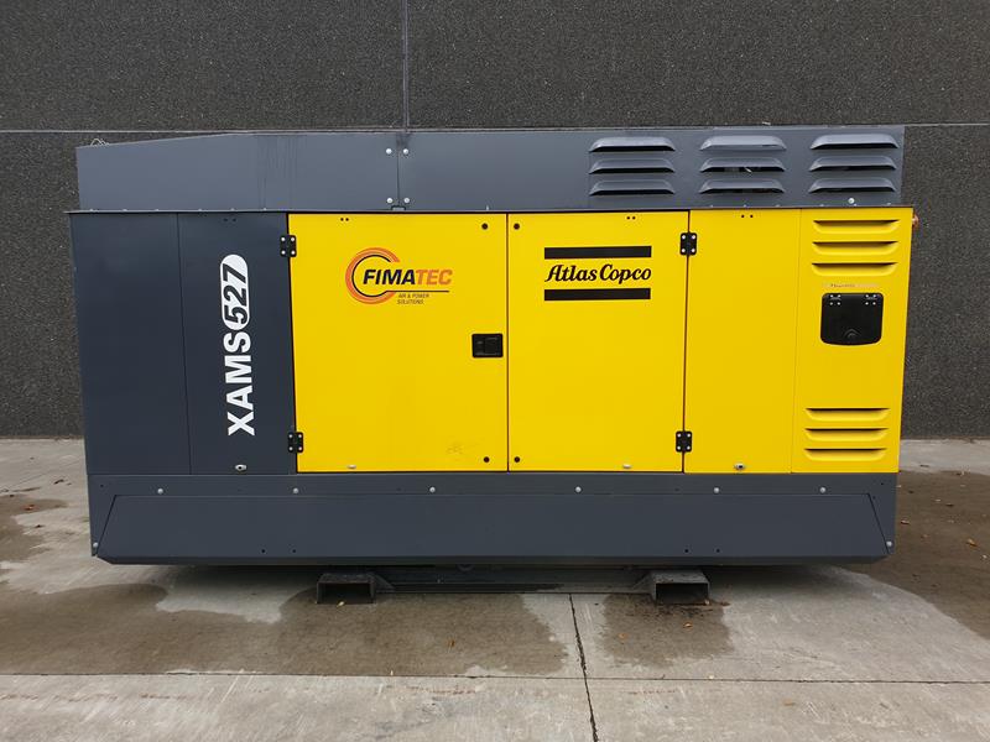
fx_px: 744
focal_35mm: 26
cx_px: 495
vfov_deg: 53.1
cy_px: 371
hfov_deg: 67.3
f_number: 2.4
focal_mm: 4.3
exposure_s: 1/596
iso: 50
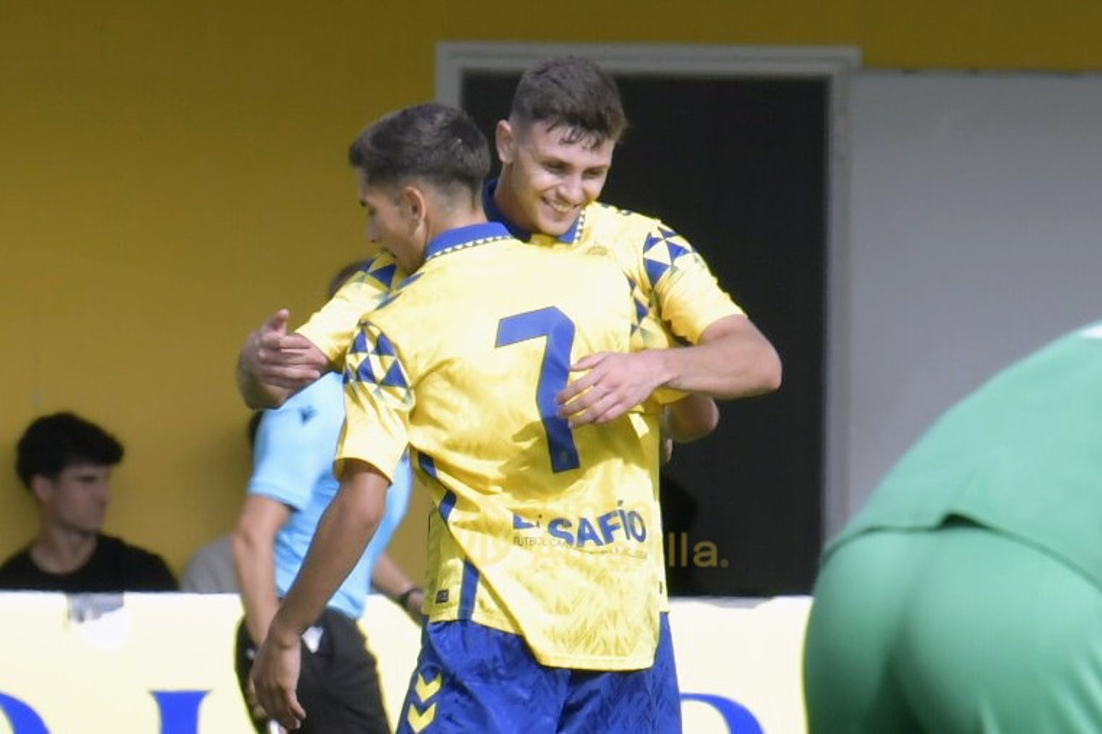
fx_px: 6121
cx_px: 551
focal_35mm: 200
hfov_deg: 10.3
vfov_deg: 6.9
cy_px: 367
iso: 320
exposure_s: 1/1250
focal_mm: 200
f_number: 7.1
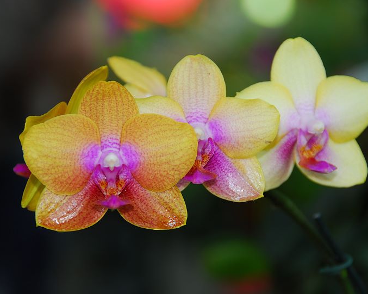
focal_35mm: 229
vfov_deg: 6.8
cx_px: 174
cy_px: 147
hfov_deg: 8.5
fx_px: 2488
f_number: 5.6
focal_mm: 135
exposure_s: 1/30
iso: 100
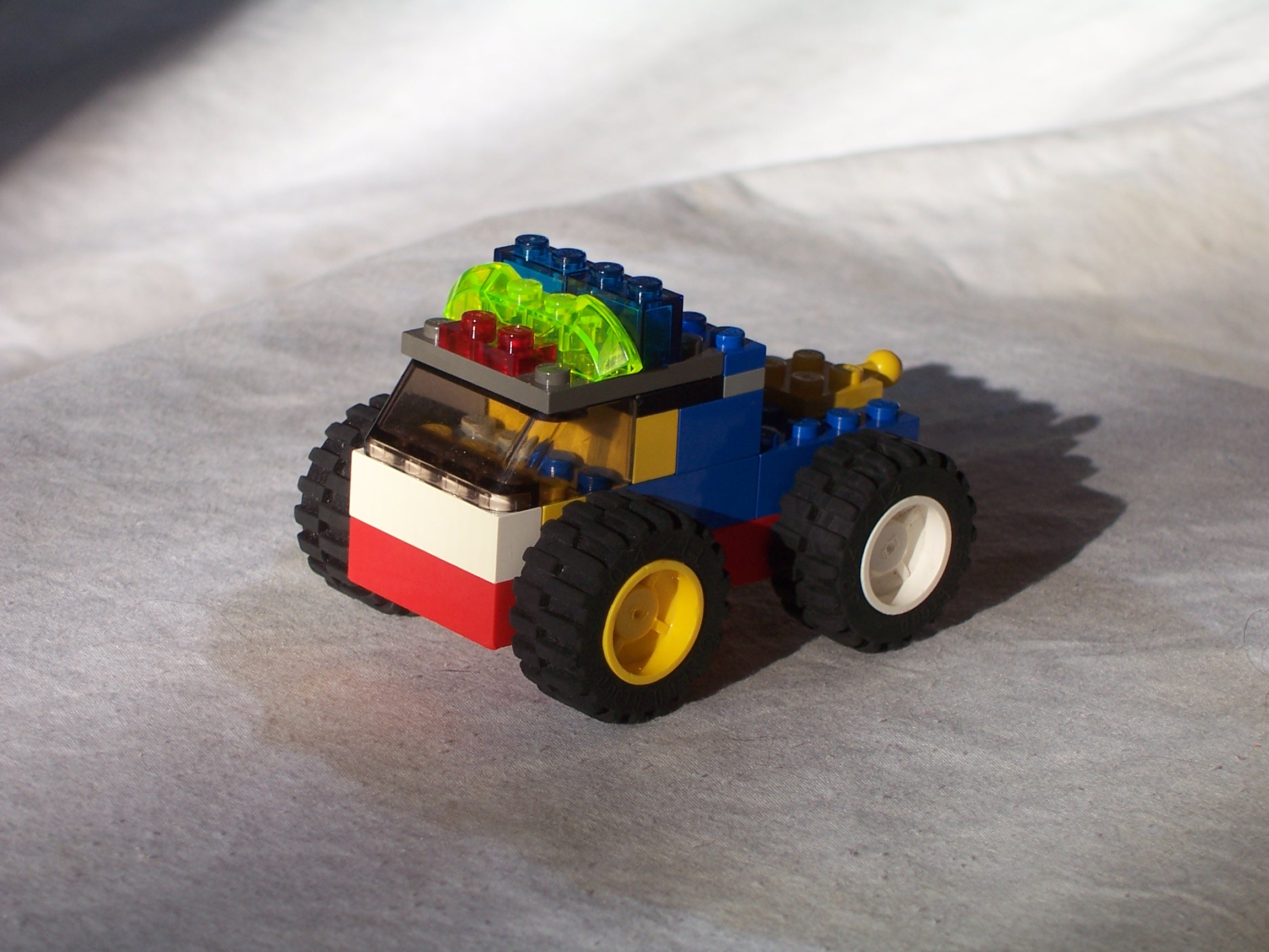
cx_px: 634
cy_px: 476
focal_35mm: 122
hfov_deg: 16.1
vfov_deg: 12.1
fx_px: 4472
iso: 80
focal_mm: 21
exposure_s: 1/350
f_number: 4
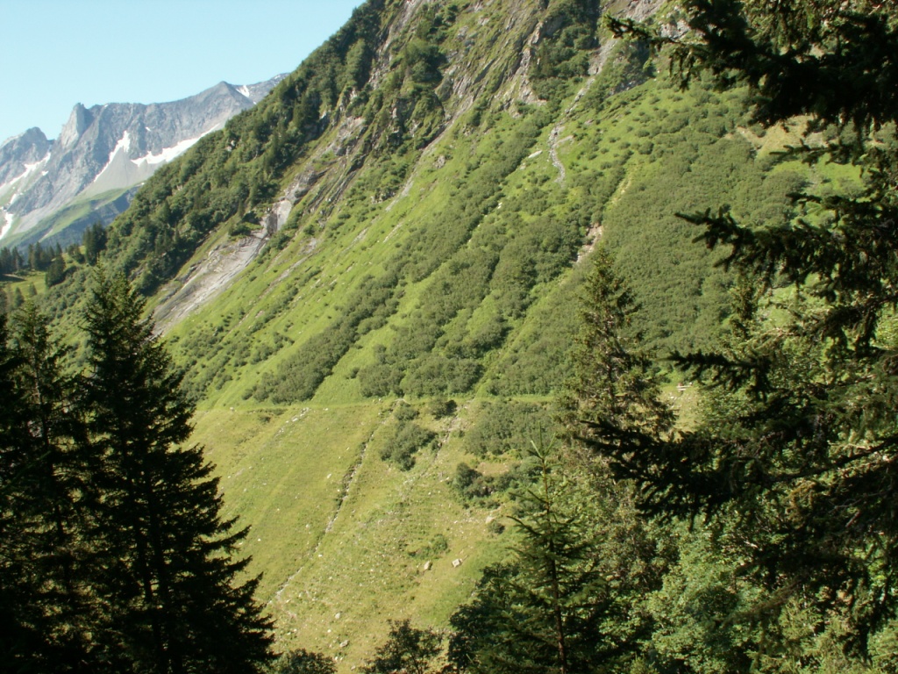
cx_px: 449
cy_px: 337
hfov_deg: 52.6
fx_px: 908
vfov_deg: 40.7
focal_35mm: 35
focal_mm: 5.86
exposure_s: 1/50
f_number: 8
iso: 50
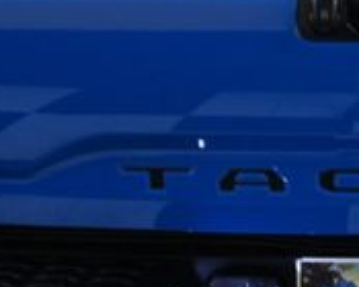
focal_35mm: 103
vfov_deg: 14.9
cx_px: 396
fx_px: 1094
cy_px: 80
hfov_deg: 18.0
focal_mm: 20
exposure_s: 1/30
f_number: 4
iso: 500
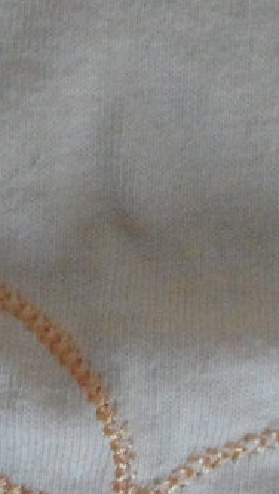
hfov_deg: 10.0
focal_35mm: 122
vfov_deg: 17.6
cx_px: 154
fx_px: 1600
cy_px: 245
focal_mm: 4.8
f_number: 3.1
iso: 800
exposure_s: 1/60
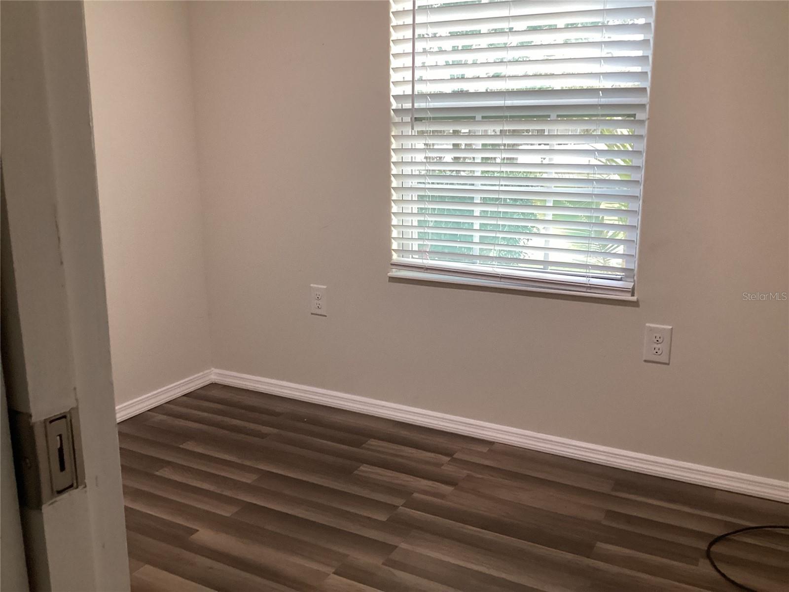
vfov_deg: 45.4
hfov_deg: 58.4
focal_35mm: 31
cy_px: 296
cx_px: 394
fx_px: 707
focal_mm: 3.3
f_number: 2.4
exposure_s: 1/60
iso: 160
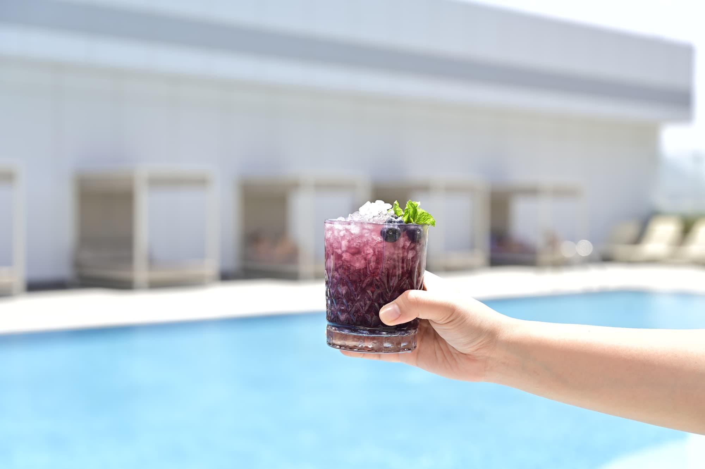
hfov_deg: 34.5
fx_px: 1135
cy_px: 234
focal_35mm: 58
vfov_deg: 23.4
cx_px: 352
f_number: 4
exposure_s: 1/320
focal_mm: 58
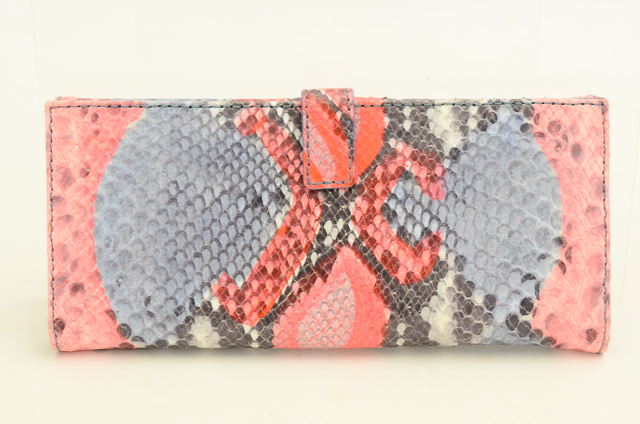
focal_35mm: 72
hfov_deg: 28.1
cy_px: 212
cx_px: 320
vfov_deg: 18.8
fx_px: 1277
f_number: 10
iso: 320
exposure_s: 1/60
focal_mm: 48
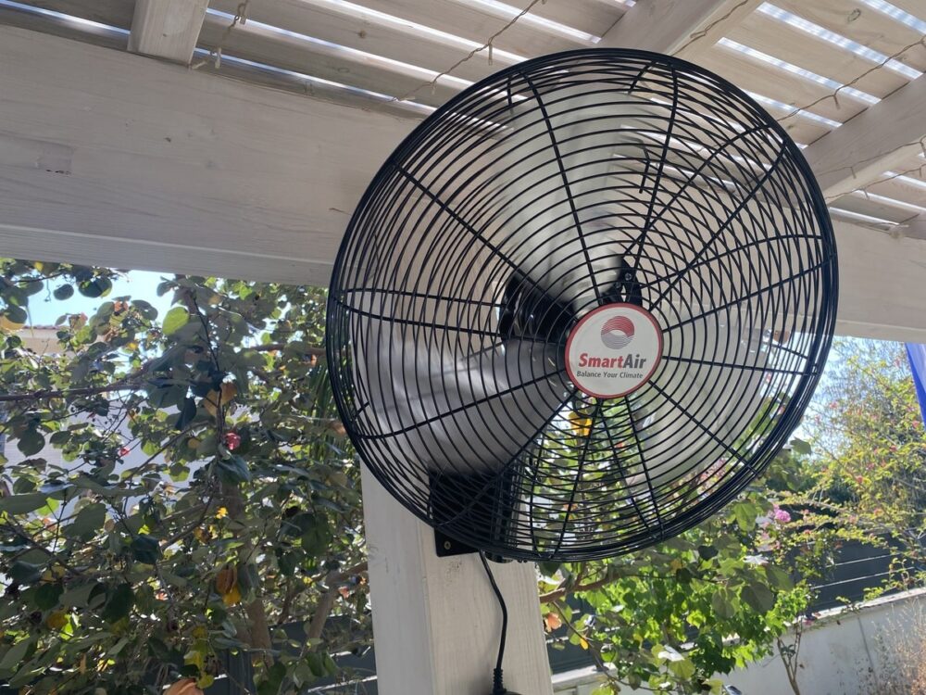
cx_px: 463
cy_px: 348
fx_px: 696
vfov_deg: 53.1
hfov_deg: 67.3
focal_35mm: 26
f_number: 1.8
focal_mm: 4.25
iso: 32
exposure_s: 1/565
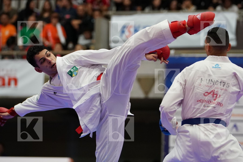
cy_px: 81
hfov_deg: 10.4
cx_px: 122
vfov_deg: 6.9
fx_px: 1336
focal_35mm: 198
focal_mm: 132
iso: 3200
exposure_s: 1/1000
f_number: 2.8
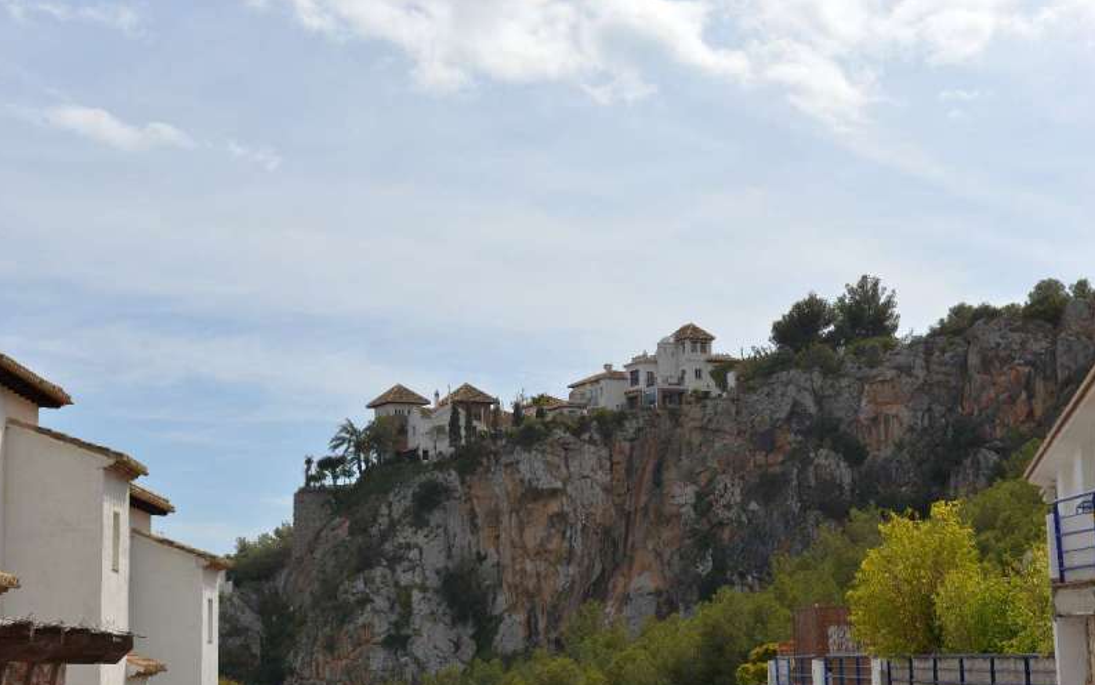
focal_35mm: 72
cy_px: 342
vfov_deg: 18.1
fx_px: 2149
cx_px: 547
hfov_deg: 28.6
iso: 250
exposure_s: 1/800
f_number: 11
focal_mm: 70
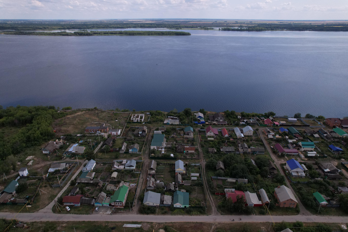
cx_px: 174
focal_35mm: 22
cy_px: 116
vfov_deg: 57.2
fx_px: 213
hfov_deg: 78.6
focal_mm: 8.38
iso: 400
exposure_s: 1/240
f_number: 2.8
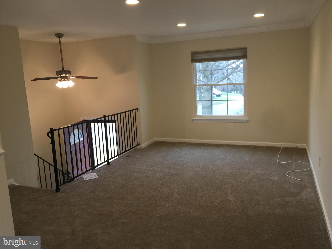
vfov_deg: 48.2
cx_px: 166
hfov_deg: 61.7
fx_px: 278
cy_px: 124
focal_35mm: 29
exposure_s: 1/30
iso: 50
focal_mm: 4.15
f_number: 2.2
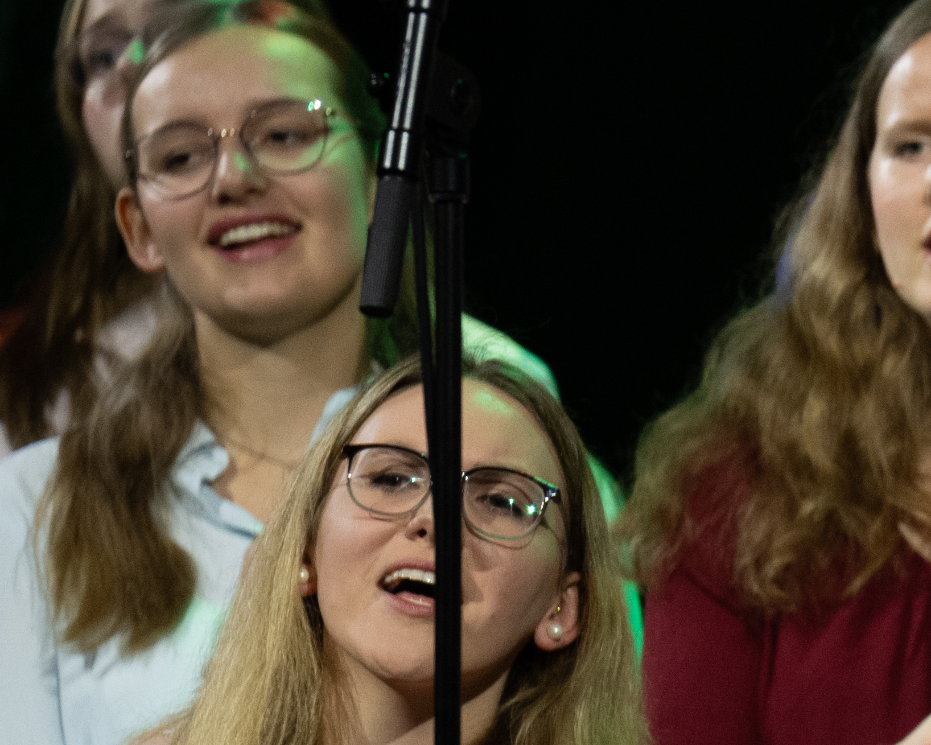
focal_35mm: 947
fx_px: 26095
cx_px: 2215
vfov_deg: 1.6
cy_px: 511
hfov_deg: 2.0
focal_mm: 200
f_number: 3.5
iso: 1000
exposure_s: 1/160
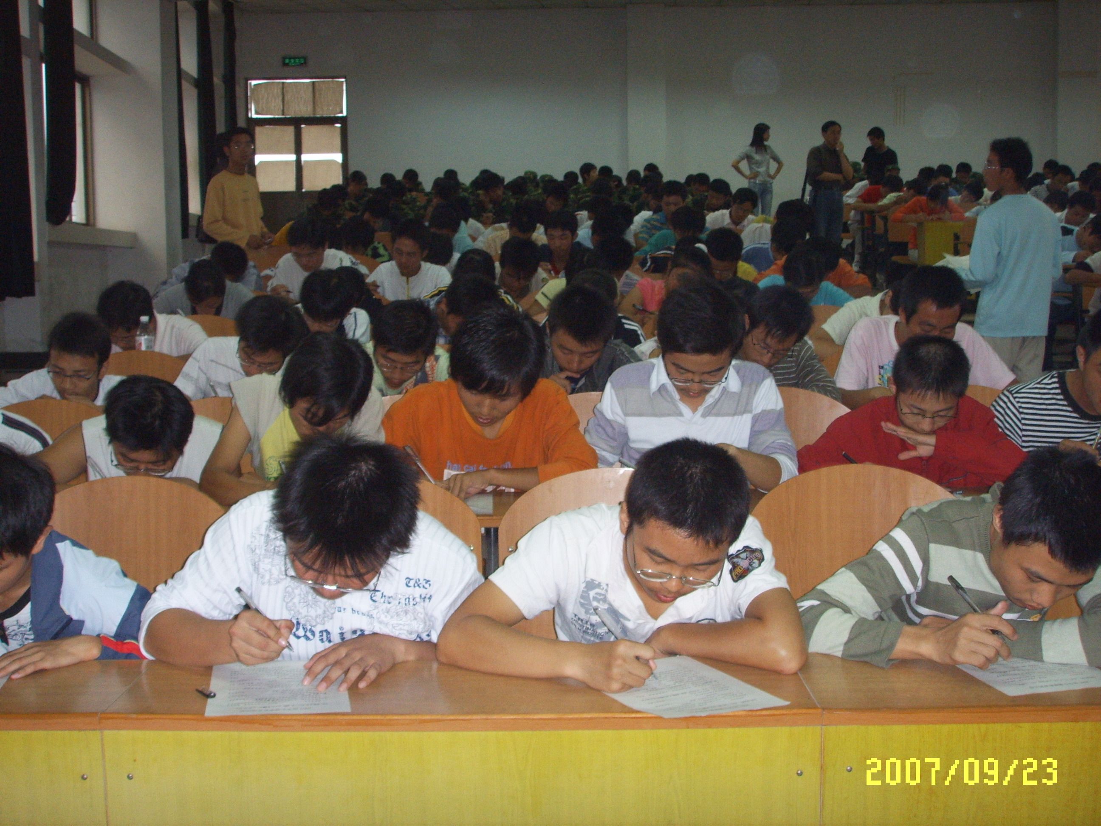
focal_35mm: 39
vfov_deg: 36.8
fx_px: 1240
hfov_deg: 47.9
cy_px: 413
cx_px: 550
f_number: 3.5
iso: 152
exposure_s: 1/45
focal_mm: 6.6
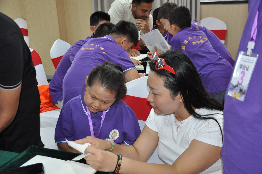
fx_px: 349
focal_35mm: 48
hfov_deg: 41.2
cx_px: 131
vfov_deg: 28.0
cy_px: 87
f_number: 4.2
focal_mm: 32
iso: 800
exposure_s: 1/60
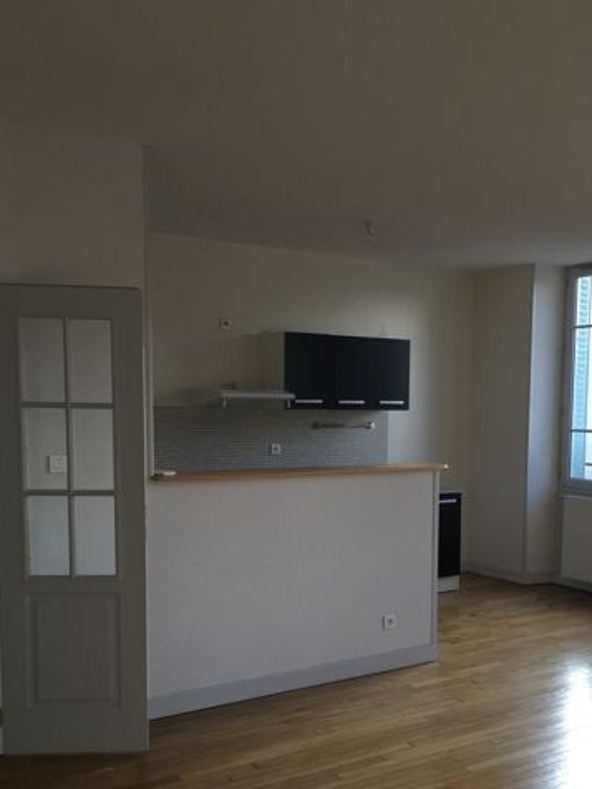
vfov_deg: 47.3
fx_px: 889
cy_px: 502
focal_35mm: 39
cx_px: 365
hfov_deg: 36.6
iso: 32
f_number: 2.2
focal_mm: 4.15
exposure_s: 1/33
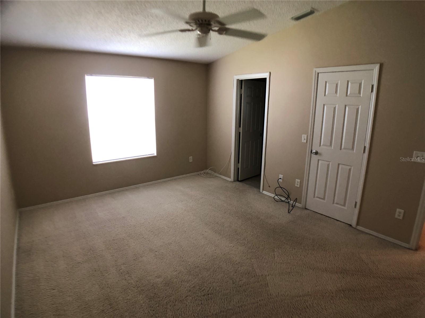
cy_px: 159
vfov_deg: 49.7
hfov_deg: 63.4
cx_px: 212
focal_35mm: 28
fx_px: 344
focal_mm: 4
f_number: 1.8
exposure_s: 1/17
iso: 40
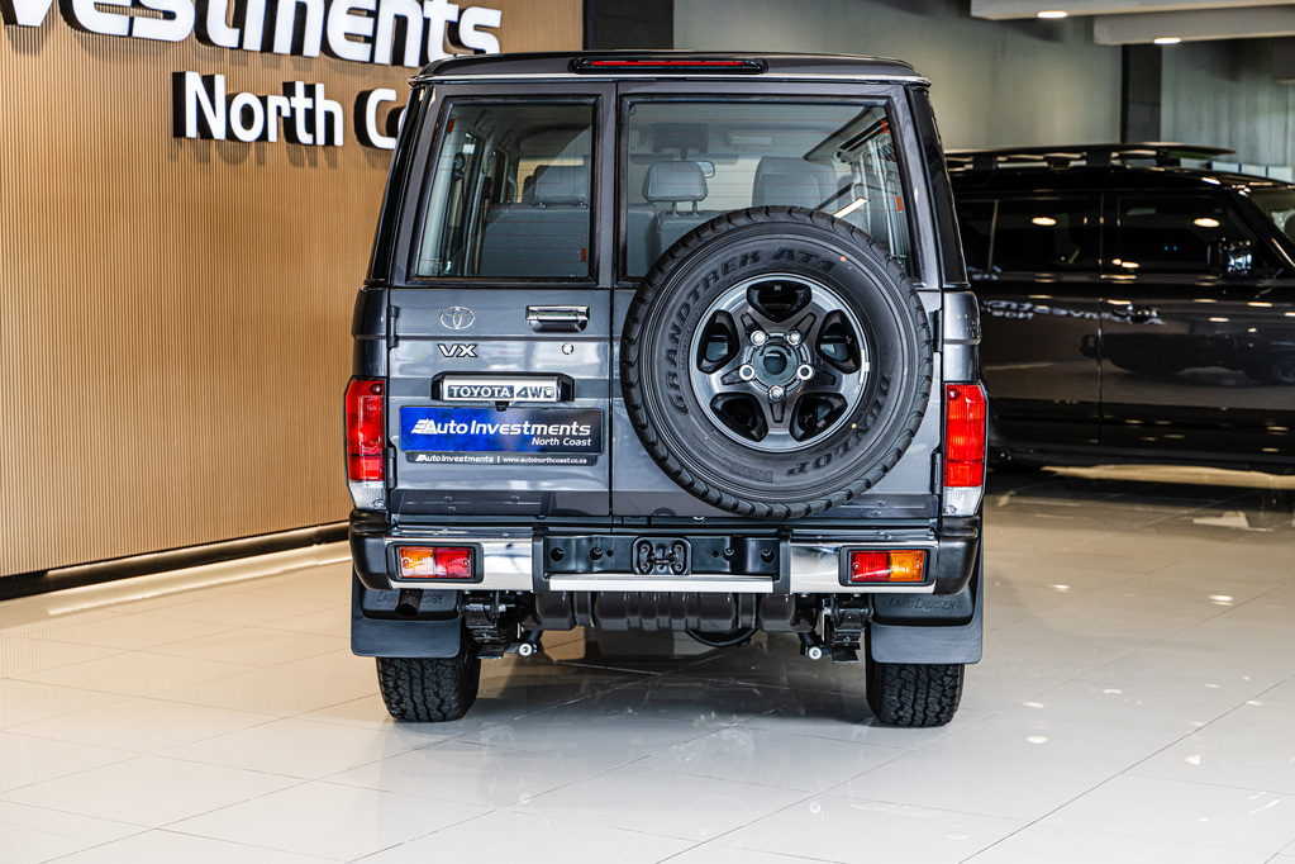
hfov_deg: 32.4
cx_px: 648
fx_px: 2230
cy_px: 432
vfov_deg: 21.9
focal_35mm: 62
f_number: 4.5
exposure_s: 1/160
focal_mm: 62
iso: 500
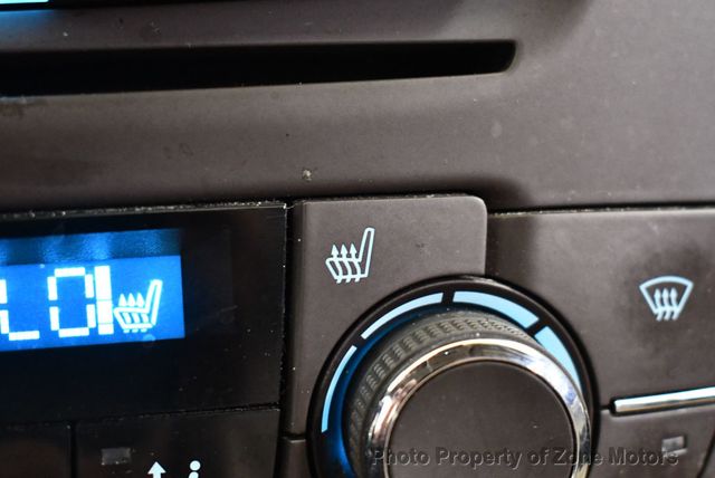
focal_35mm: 76
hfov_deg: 26.6
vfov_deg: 18.0
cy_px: 239
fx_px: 1511
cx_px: 358
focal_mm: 38
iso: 5000
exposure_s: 1/60
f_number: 4.8
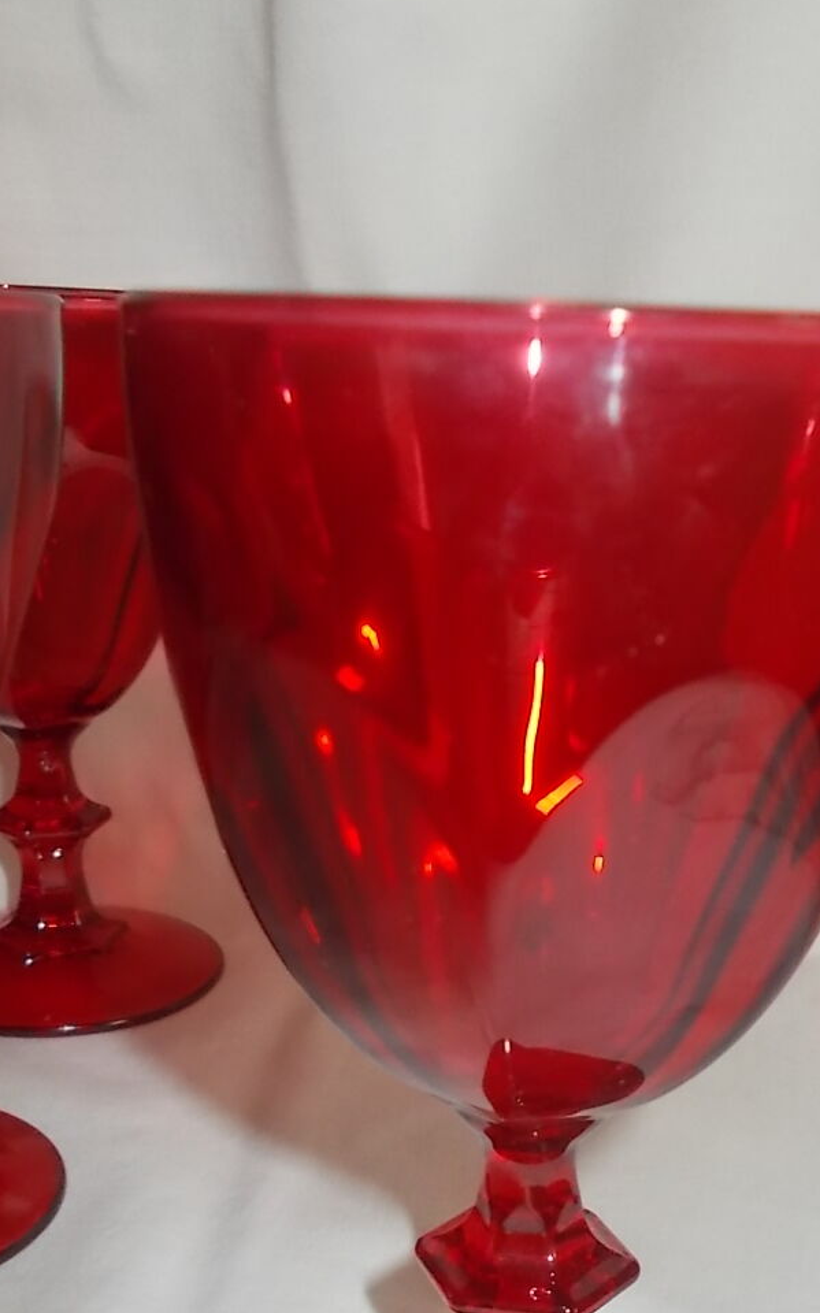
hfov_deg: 27.9
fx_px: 1646
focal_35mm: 46
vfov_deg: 42.0
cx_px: 482
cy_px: 1009
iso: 200
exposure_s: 1/25
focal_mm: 4.6
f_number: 3.2
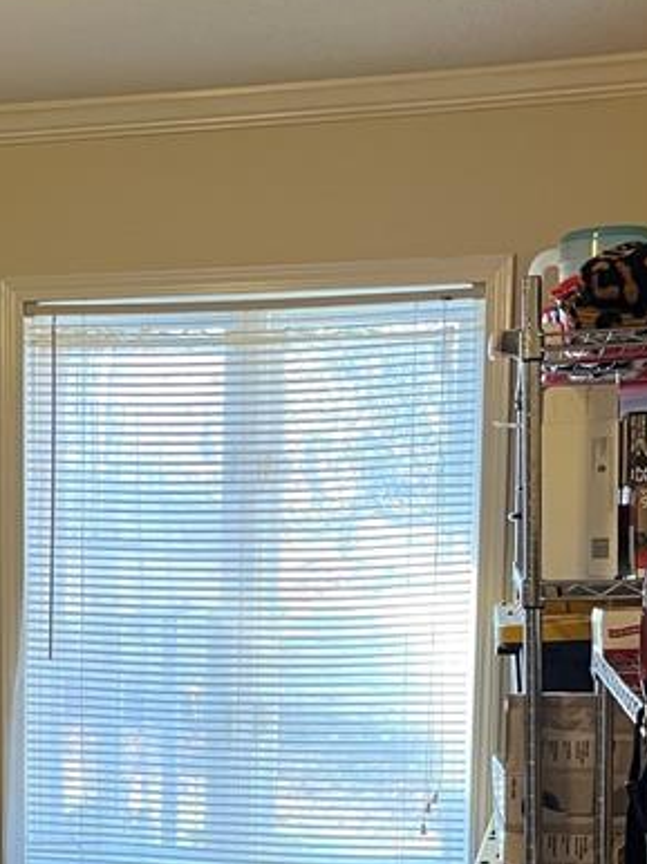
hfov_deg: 20.6
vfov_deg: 27.1
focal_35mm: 69
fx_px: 1721
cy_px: 795
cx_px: -2
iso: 250
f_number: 1.6
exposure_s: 1/60
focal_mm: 5.1
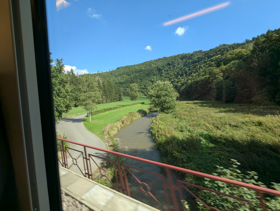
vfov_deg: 78.2
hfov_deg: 94.4
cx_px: 140
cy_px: 106
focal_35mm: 16
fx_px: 130
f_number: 2.2
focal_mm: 2.35
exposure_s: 1/375
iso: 53
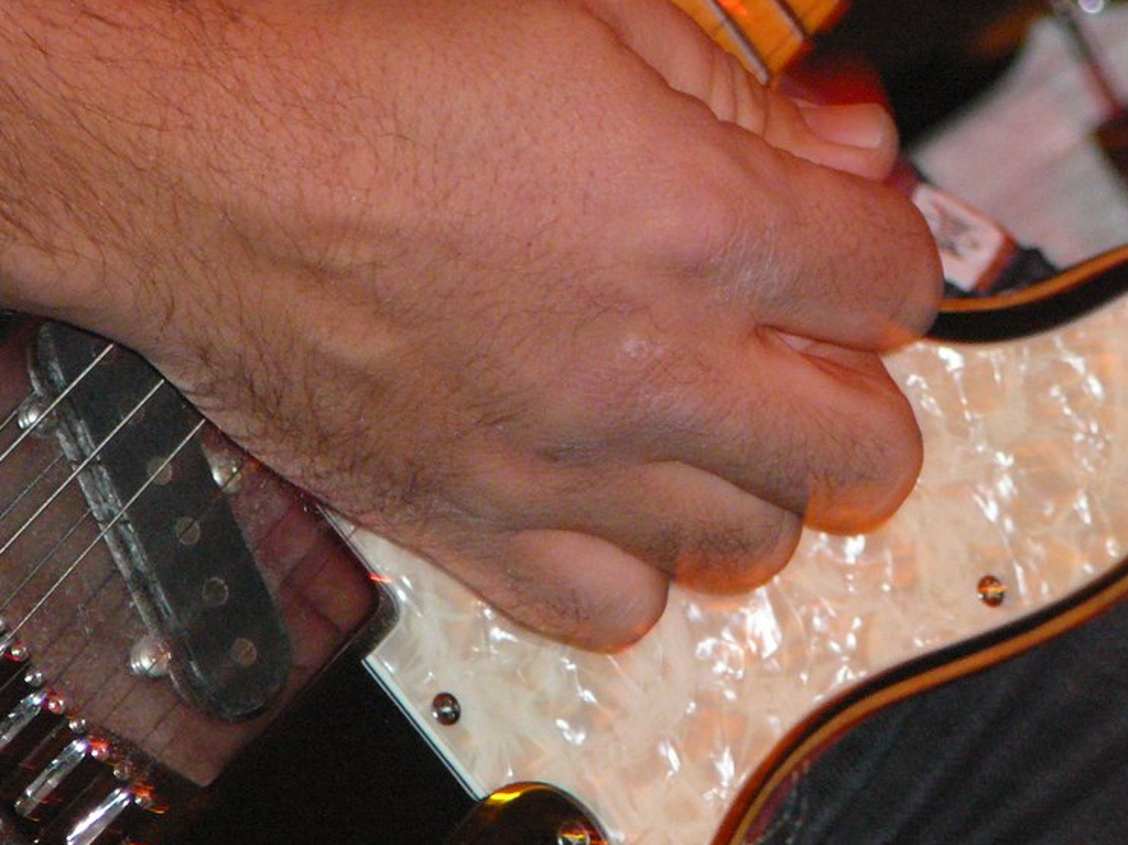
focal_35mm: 453
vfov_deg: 3.3
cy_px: 383
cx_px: 590
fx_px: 14757
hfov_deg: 4.4
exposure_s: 1/30
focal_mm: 49.9
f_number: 4.2
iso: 400
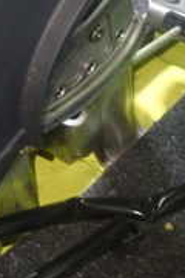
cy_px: 76
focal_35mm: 104
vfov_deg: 19.5
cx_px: -114
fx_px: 802
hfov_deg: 12.4
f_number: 2.3
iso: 800
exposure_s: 1/25
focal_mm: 5.4
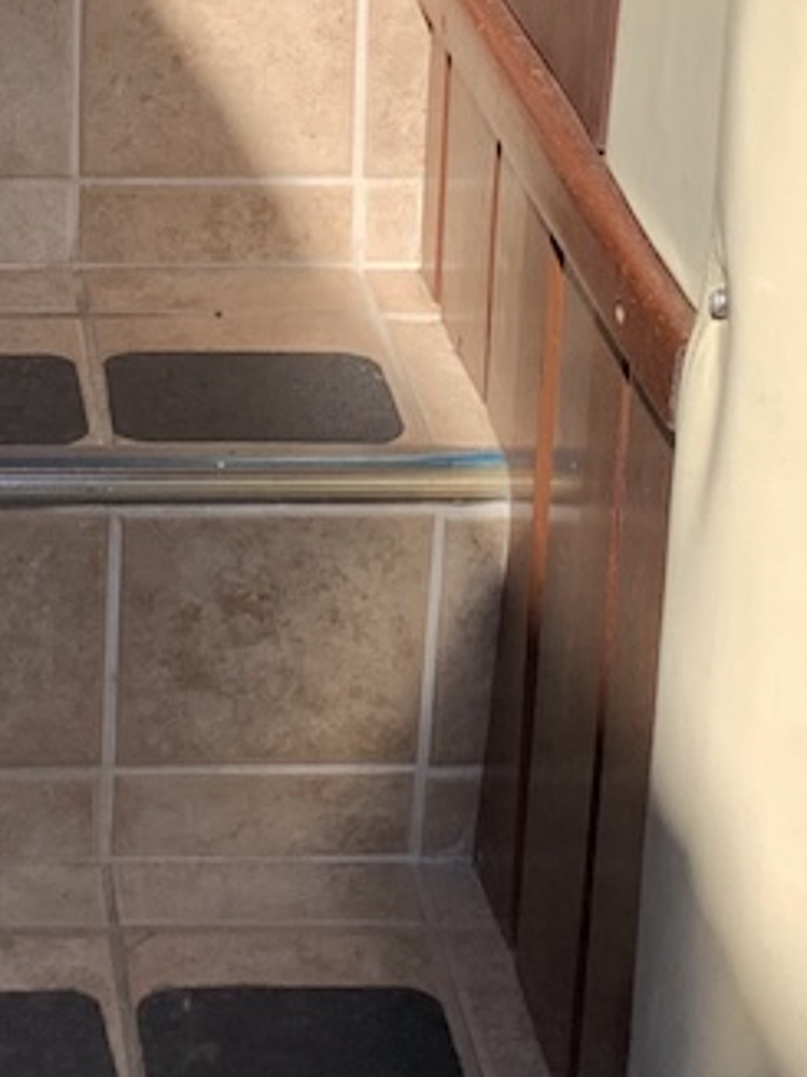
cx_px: -119
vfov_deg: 17.7
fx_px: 3297
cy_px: -216
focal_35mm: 106
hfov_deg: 13.6
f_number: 1.8
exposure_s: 1/1163
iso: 25
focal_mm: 4.25
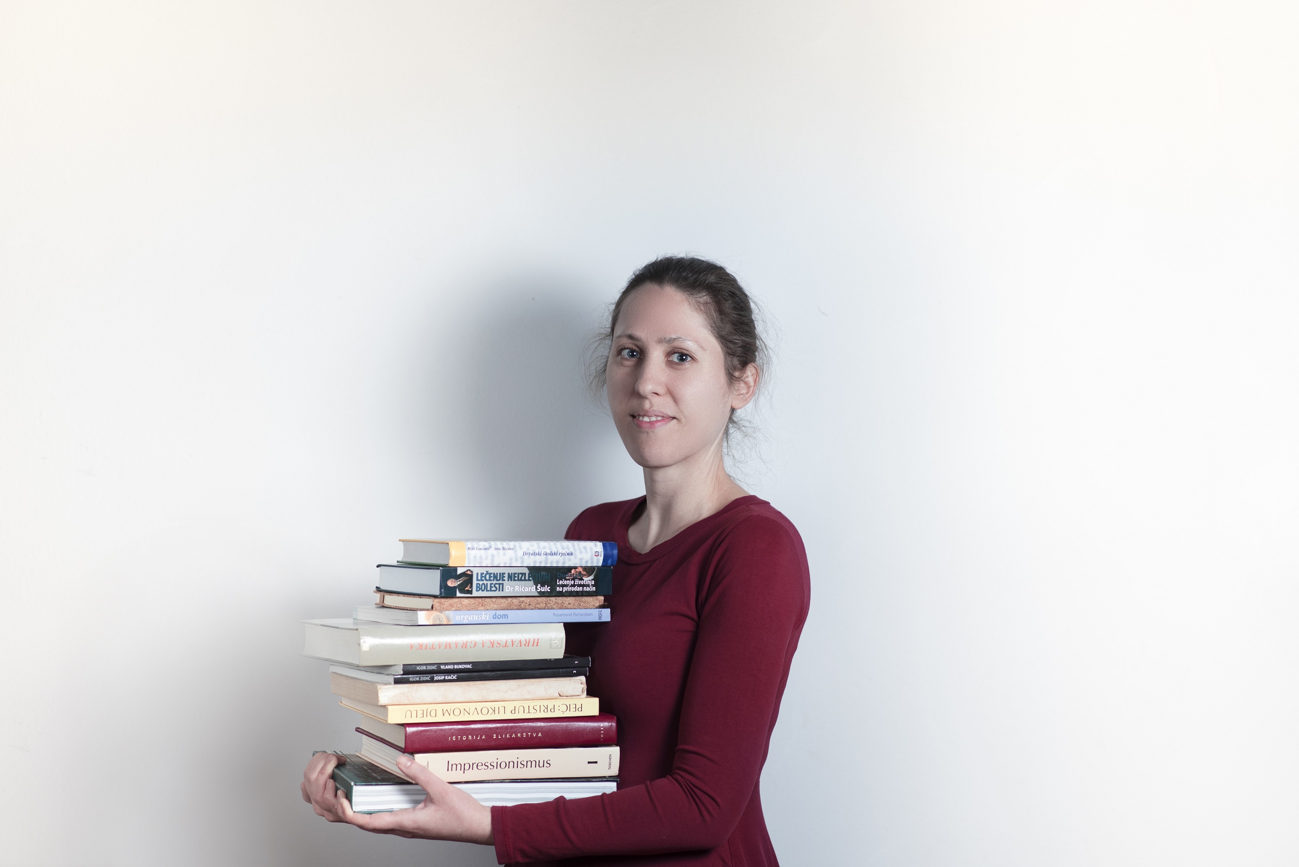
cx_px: 650
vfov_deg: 16.1
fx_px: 3068
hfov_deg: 23.9
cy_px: 434
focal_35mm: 85
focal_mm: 85
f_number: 2.8
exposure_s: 1/125
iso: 200
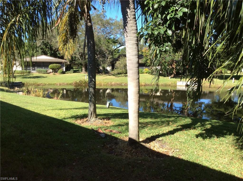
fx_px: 231
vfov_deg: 42.8
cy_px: 90
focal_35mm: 33
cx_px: 122
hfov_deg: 55.4
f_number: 2.4
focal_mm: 3.3
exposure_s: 1/608
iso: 32
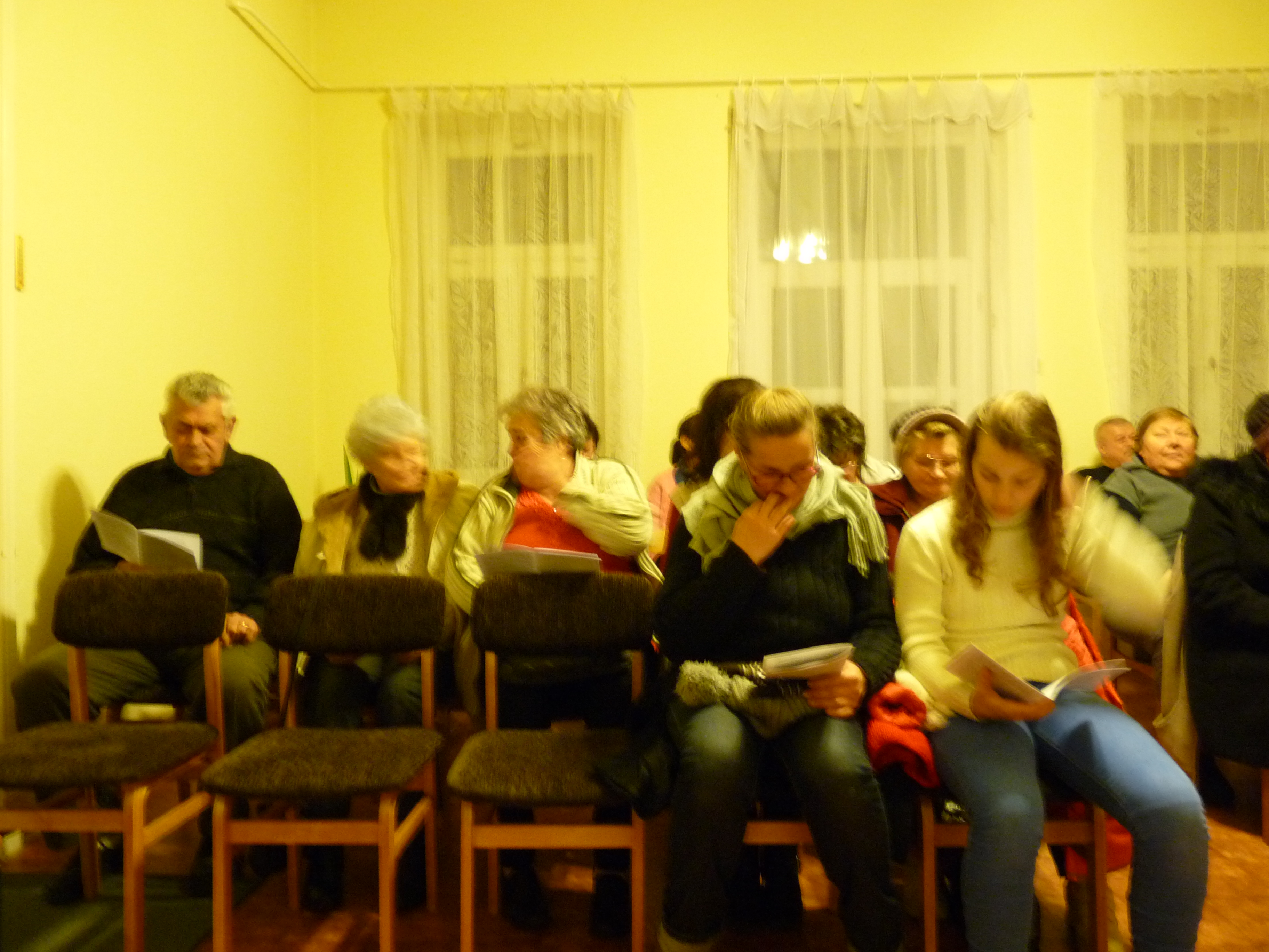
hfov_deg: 65.3
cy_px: 476
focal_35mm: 27
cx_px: 634
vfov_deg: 51.4
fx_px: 990
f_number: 4
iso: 400
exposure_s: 1/4
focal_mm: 4.8
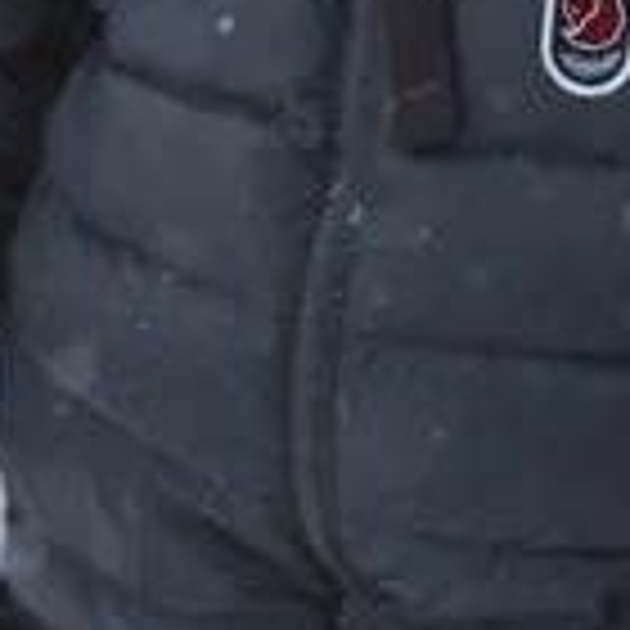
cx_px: 18
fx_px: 3500
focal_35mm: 170
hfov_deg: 10.2
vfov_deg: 9.8
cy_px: -488
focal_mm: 35
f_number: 1.8
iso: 100
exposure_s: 1/640
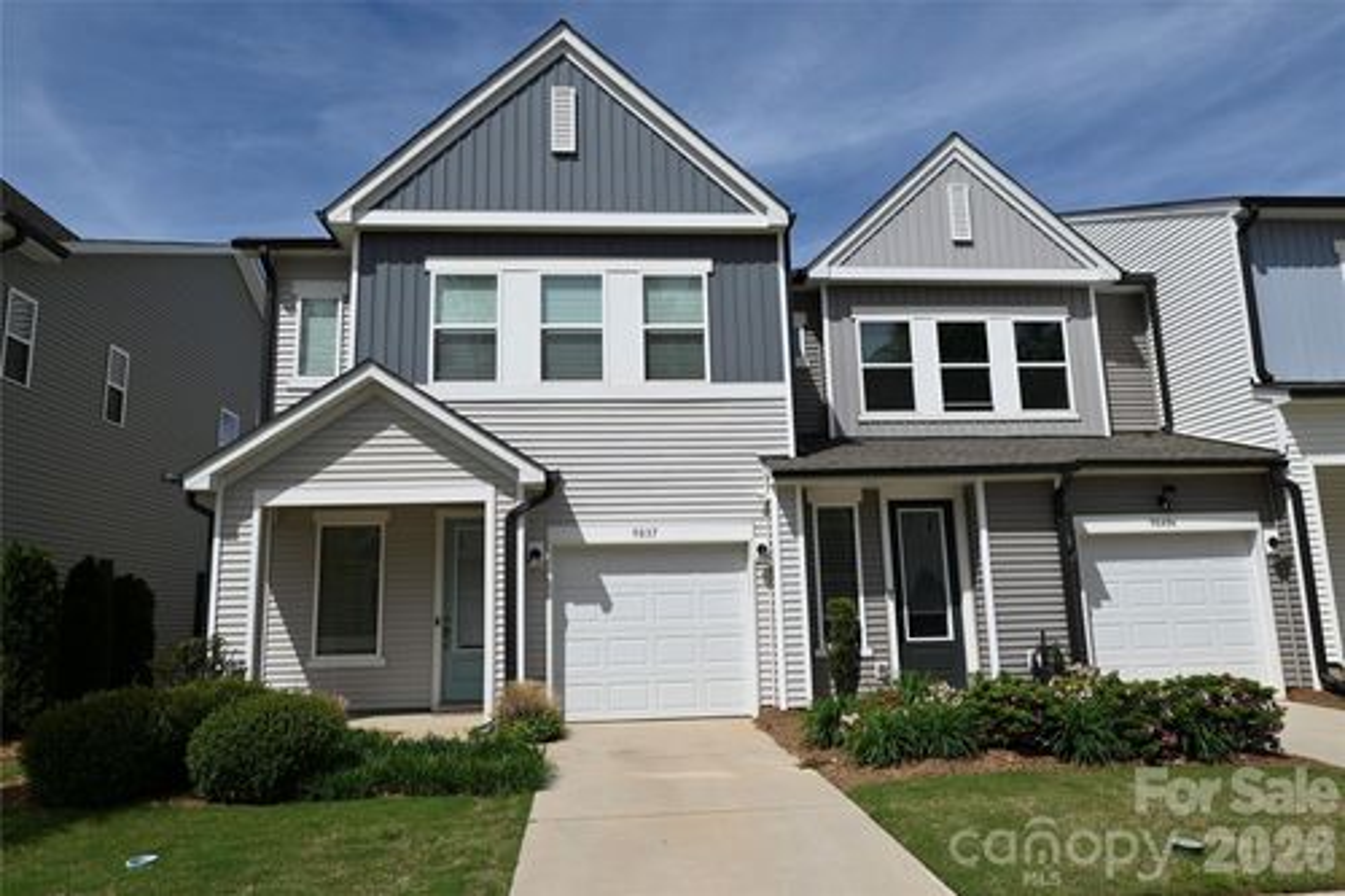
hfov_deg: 76.1
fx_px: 859
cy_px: 448
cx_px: 672
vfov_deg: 55.1
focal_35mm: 23
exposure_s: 1/640
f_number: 9
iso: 100
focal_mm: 23
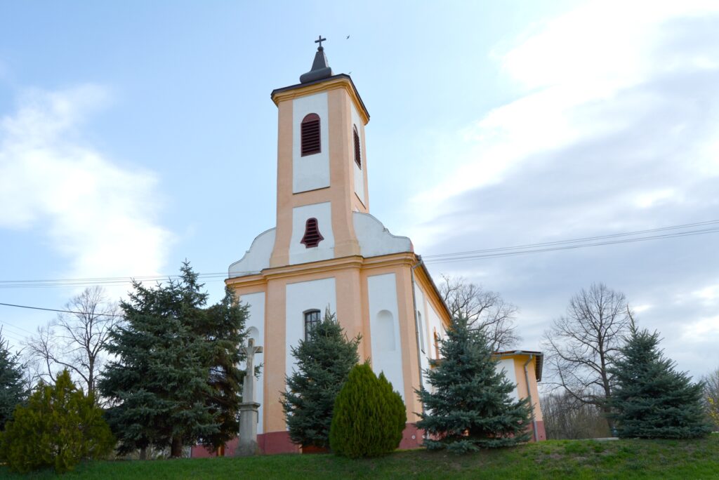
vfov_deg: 48.0
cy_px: 240
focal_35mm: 27
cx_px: 360
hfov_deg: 67.4
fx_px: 540
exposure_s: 1/400
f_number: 10
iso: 200
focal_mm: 18
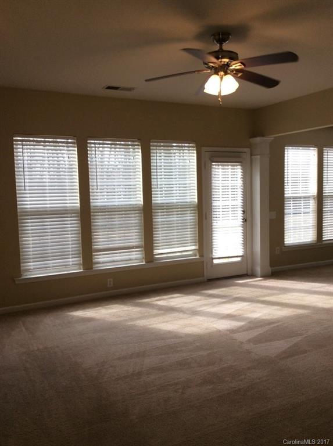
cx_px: 166
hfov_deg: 44.0
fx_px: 412
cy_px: 223
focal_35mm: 32
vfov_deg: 56.9
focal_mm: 3.3
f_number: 2.4
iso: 32
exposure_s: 1/123
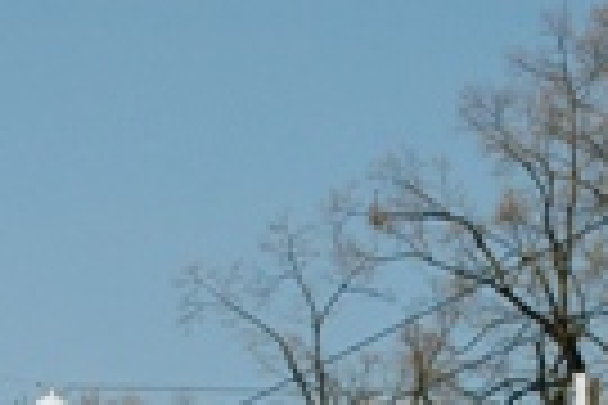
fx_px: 2995
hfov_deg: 11.6
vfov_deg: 7.3
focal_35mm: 177
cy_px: 940
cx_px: 360
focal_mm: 25
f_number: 8
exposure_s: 1/640
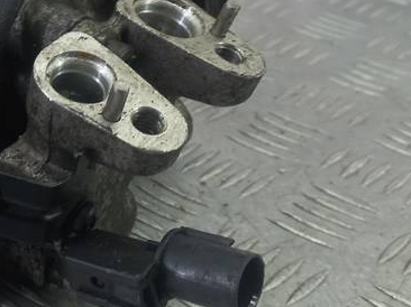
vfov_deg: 21.0
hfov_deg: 26.0
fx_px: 831
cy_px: 148
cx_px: -21
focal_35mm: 70
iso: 80
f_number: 1.8
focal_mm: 4.6
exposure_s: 1/50
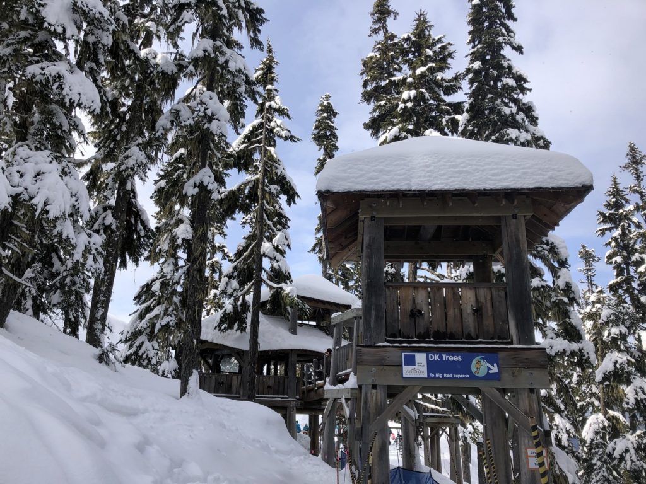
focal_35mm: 28
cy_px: 242
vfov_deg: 49.7
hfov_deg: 63.4
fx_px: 523
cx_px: 323
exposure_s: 1/1297
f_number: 1.8
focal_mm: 3.99
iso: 20
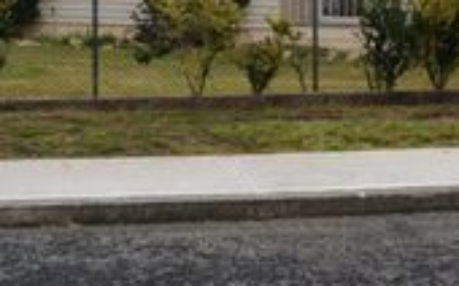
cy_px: -53
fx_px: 1218
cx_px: 329
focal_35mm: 97
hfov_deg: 21.2
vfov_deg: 13.1
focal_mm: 23
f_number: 4
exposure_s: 1/1250
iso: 100
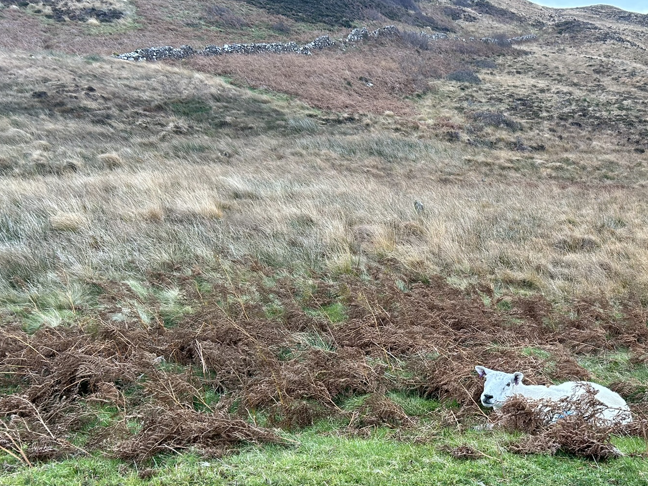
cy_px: 364
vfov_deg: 35.2
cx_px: 470
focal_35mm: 40
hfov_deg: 45.5
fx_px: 749
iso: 50
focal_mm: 5.7
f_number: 1.5
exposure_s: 1/380
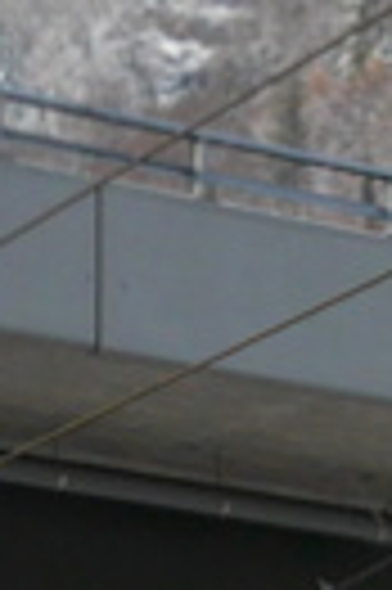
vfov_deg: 5.3
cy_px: 1955
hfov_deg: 3.8
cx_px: 410
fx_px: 5944
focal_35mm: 363
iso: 160
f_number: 6.3
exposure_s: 1/250
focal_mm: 19
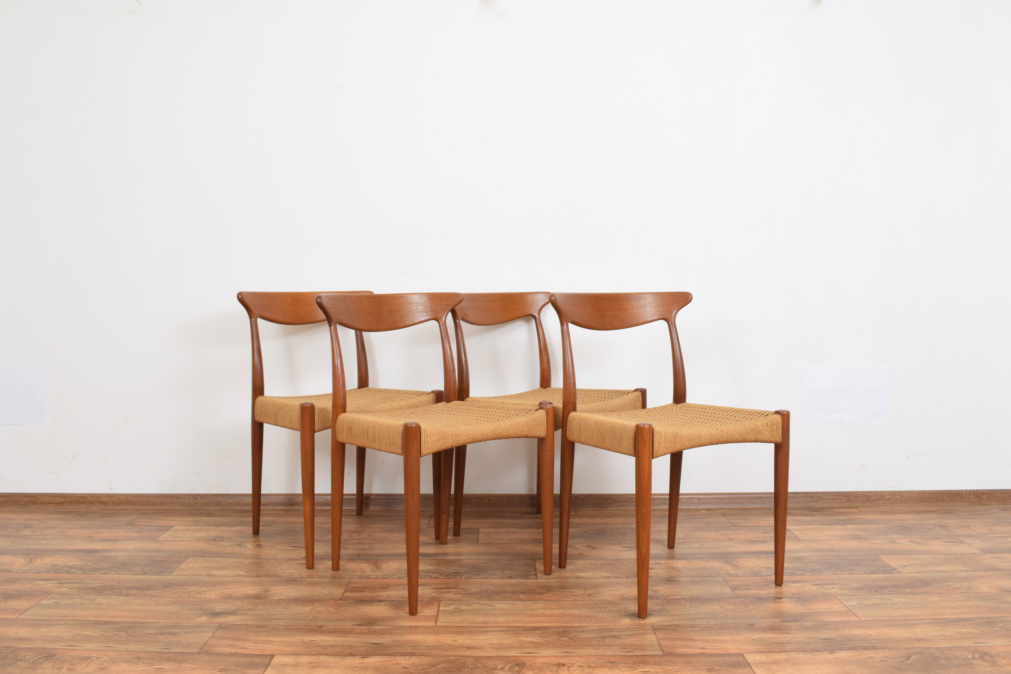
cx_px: 506
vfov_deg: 41.7
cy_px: 337
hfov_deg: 59.5
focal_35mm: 32
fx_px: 885
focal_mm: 21
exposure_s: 5
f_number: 25
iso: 100
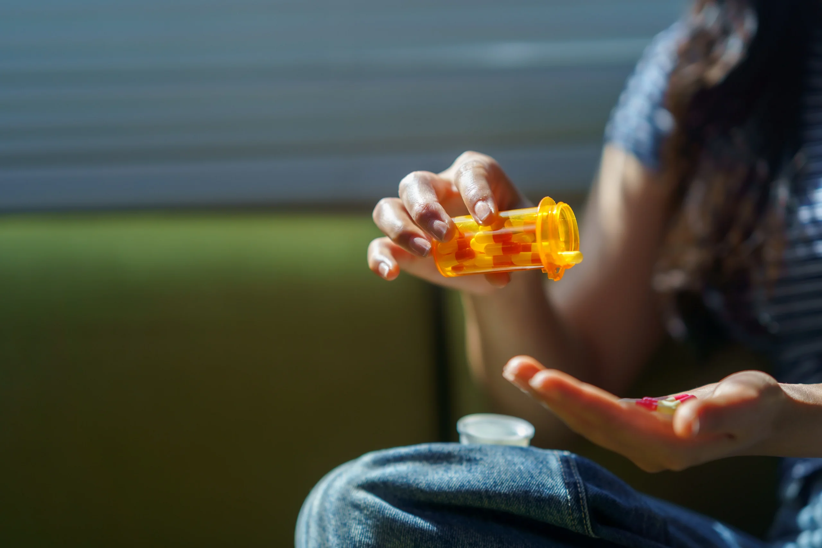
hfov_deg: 23.9
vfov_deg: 16.1
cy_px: 274
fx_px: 1941
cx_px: 411
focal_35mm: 85
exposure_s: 1/1000
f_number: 1.6
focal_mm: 85
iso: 200
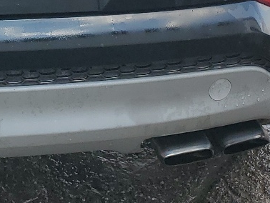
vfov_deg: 12.5
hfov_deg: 17.1
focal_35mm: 110
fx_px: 859
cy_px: -144
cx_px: -54
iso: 50
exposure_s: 1/769
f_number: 1.5
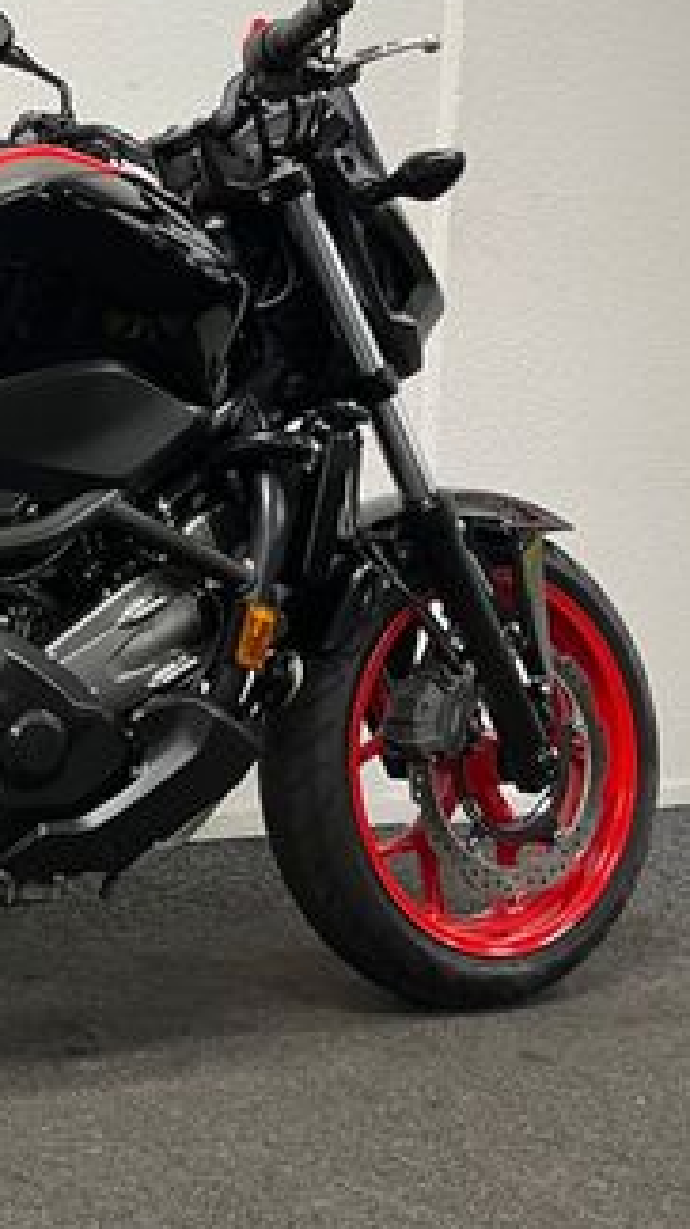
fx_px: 1823
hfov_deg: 19.0
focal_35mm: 56
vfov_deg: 37.1
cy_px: 489
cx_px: -322
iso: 80
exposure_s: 1/50
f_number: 1.6
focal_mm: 5.1
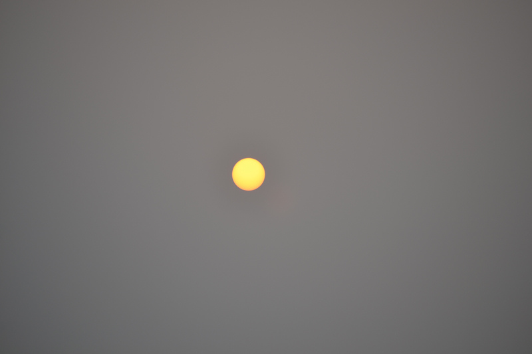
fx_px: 3324
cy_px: 177
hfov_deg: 9.2
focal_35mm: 225
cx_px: 266
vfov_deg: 6.1
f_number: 5.6
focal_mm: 150
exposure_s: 1/250
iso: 100
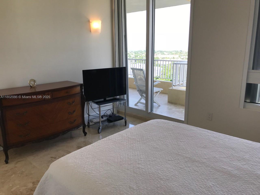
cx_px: 130
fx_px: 210
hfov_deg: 63.4
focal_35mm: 28
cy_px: 98
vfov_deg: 49.7
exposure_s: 1/152
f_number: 1.8
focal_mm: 3.99
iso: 20
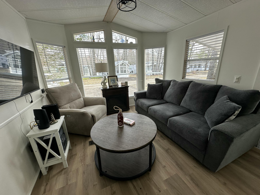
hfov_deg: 102.1
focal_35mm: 14
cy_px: 98
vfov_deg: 85.7
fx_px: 105
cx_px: 130
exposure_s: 1/99
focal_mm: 2.22
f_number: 2.2
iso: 64
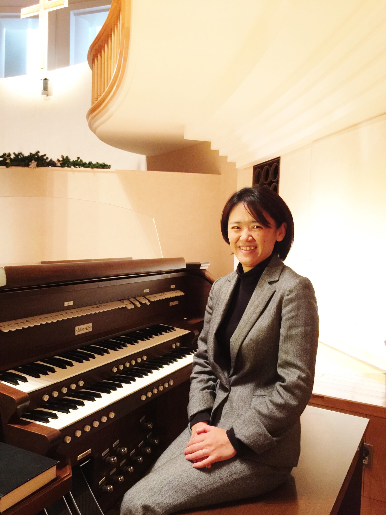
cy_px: 258
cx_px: 193
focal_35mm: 29
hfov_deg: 48.2
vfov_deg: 61.7
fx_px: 431
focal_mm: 4.15
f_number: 2.2
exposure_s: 1/10
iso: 100
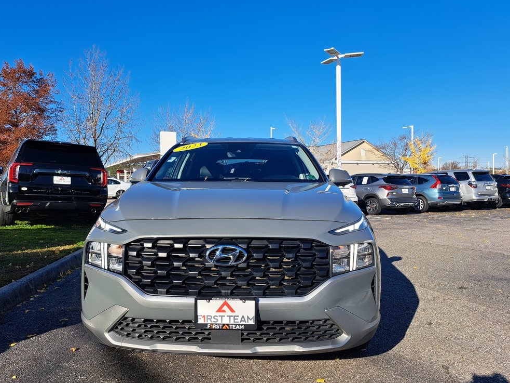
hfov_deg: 69.4
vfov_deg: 54.9
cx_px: 245
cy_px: 195
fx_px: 368
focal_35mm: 25
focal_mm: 5.23
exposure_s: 1/1170
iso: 50
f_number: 1.8
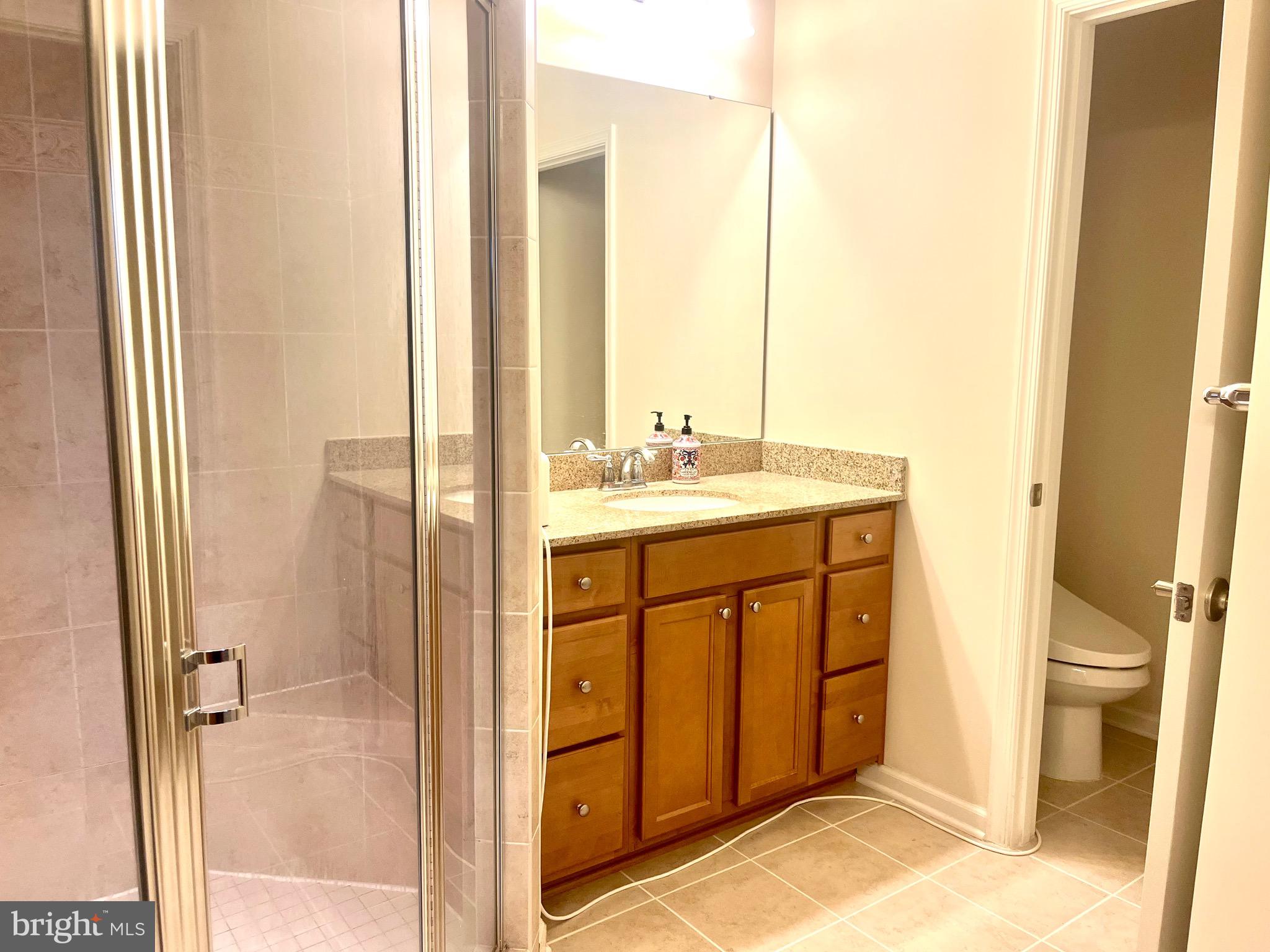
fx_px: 954
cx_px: 635
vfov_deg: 53.1
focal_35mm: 26
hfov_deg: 67.3
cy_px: 476
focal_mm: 5.1
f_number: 1.6
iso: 64
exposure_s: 1/60
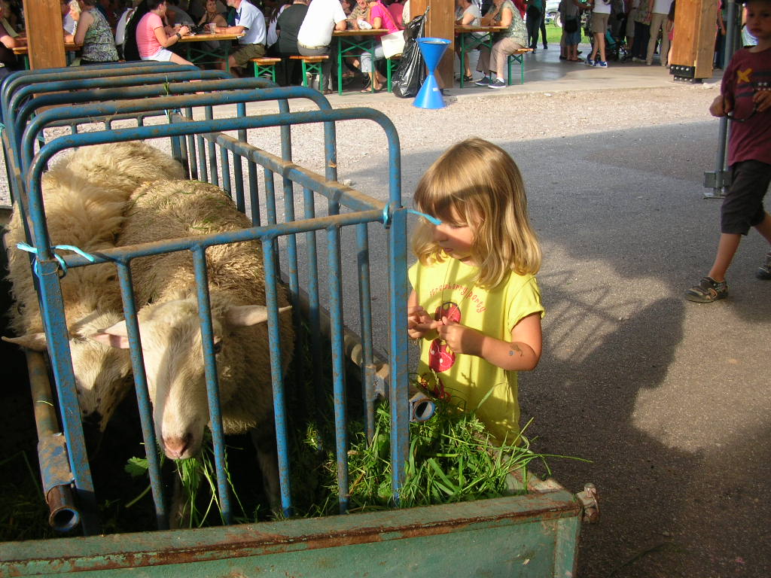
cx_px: 386
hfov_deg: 52.6
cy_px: 289
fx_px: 780
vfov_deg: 40.7
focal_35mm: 35
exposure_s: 1/186
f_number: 2.8
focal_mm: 5.8
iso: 50
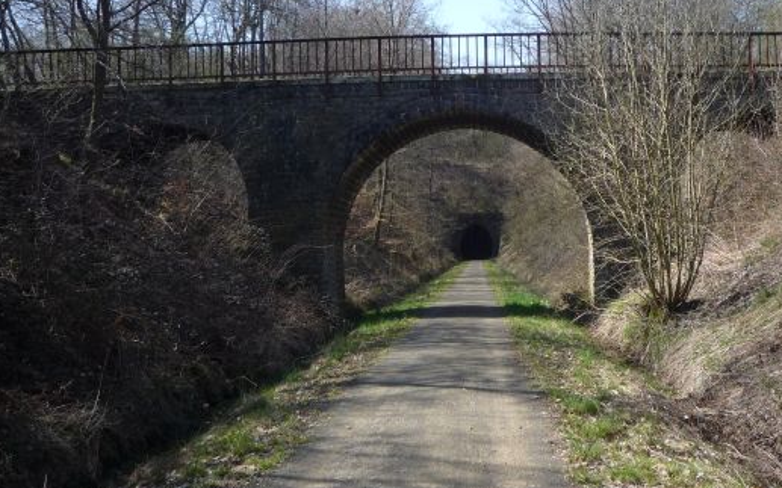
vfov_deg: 30.5
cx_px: 478
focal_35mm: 42
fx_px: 895
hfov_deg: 46.9
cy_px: 221
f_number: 4
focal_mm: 5.2
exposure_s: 1/320
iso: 100
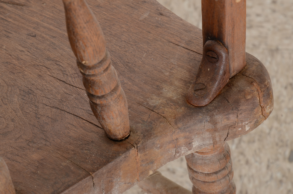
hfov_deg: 13.1
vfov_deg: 8.7
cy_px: 97
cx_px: 146
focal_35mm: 158
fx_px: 1279
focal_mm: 105
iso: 125
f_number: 14
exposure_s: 1/125
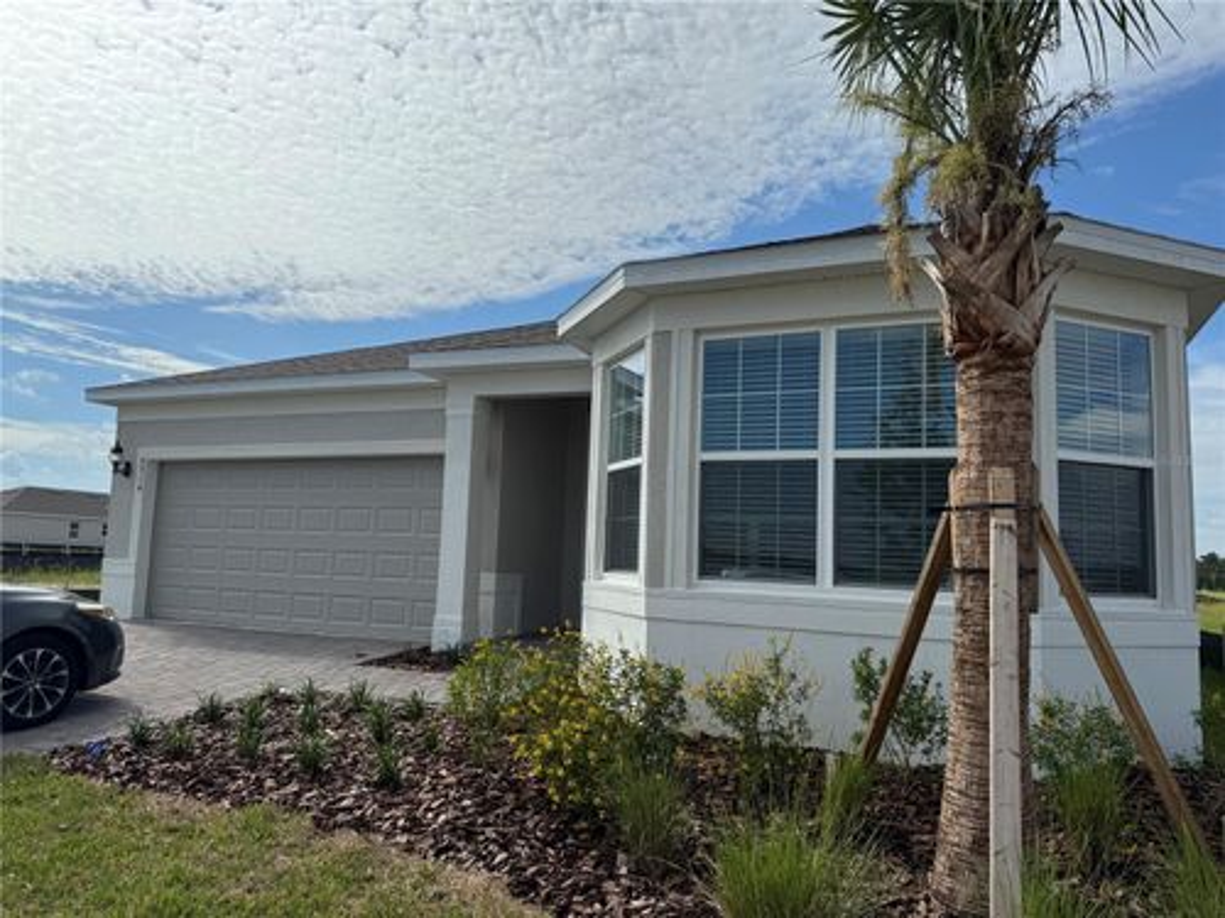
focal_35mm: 24
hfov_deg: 71.6
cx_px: 612
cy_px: 459
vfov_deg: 56.8
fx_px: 849
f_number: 1.78
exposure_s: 1/10417
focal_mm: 6.76
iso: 80
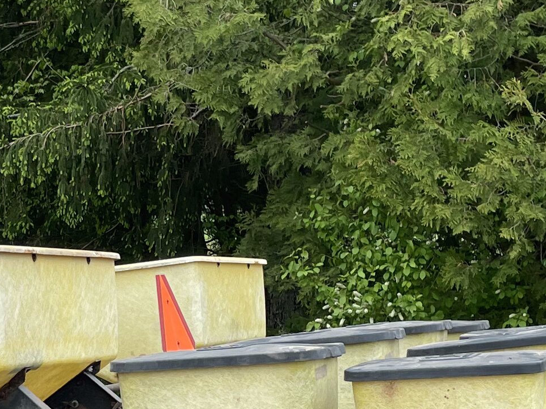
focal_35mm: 109
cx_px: 49
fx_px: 1719
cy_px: 366
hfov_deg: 17.8
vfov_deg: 13.5
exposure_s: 1/138
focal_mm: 4.2
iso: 32
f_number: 1.6
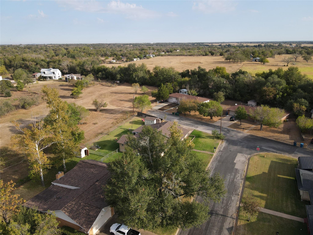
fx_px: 217
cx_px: 156
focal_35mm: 24
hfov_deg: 71.6
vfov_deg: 56.8
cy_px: 118
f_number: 2.8
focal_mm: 4.5
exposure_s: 1/500
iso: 100
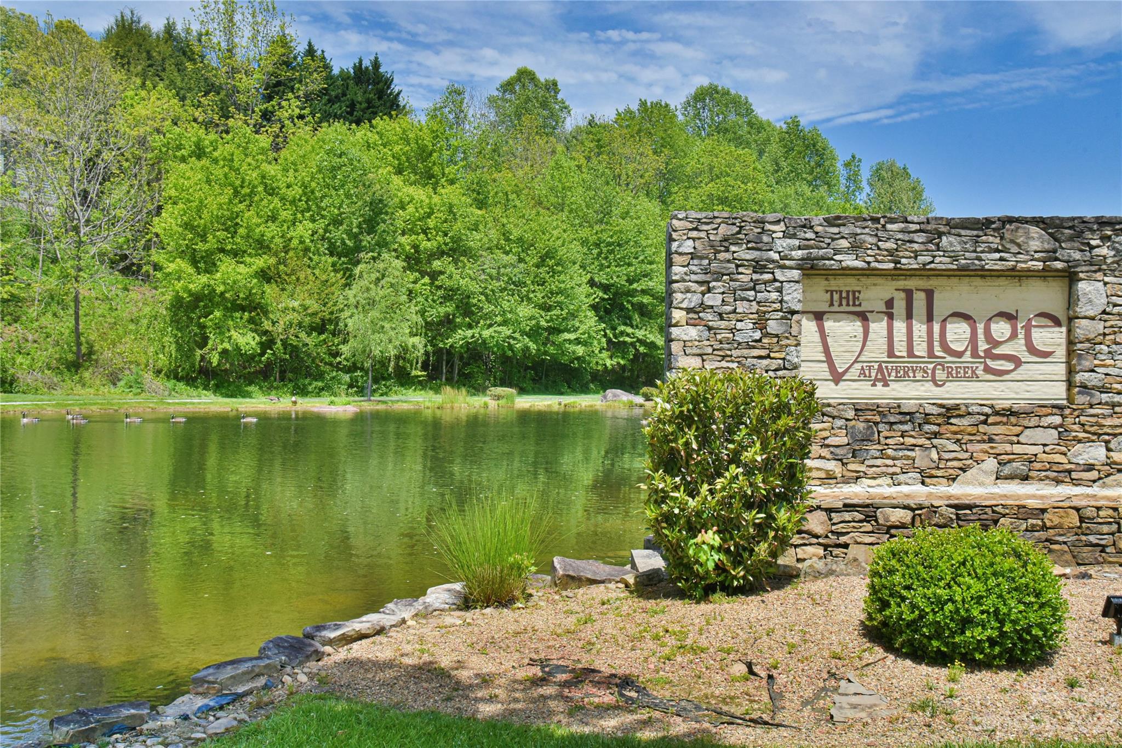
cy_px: 374
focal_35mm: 32
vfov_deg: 41.1
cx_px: 561
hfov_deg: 58.7
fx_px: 997
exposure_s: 1/500
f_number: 11
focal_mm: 32
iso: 1600
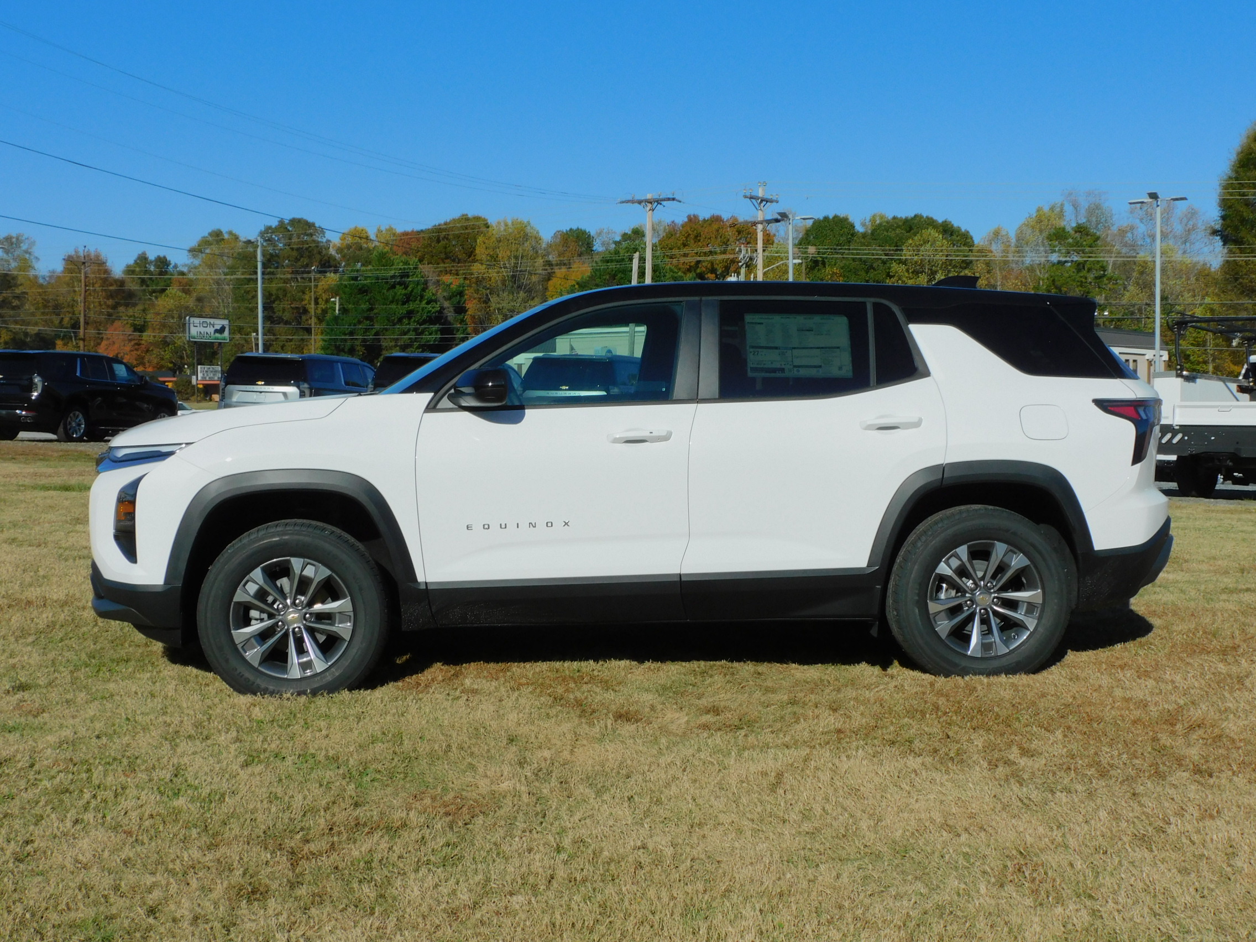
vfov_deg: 32.2
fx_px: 1633
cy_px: 471
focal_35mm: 45
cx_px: 628
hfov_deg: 42.1
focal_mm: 8.1
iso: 125
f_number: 5.6
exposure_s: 1/1250
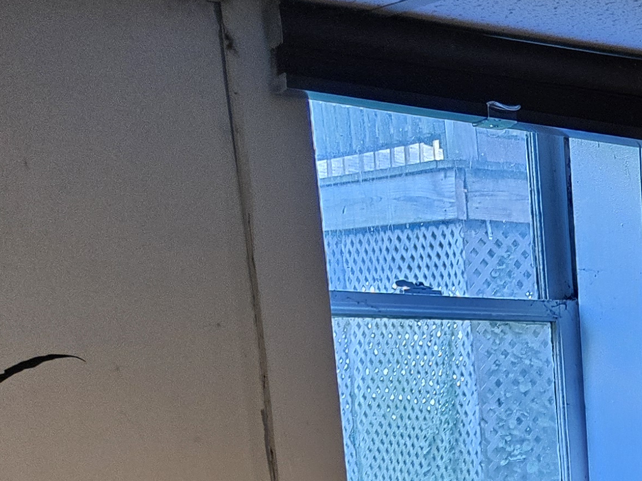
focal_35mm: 79
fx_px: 1465
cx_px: 914
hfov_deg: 21.4
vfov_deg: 16.6
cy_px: 760
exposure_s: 1/120
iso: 320
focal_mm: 5.4
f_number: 1.8
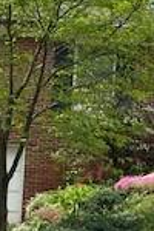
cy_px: 163
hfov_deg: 11.1
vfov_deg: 17.7
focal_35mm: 115
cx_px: 280
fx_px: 738
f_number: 1.8
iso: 32
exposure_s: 1/1779
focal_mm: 4.25
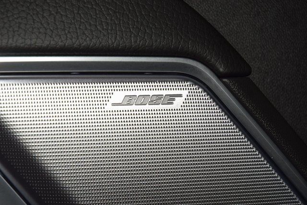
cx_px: 154
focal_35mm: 105
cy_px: 102
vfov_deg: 13.0
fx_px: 896
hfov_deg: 19.5
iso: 100
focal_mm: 70
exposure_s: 1/125
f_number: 8
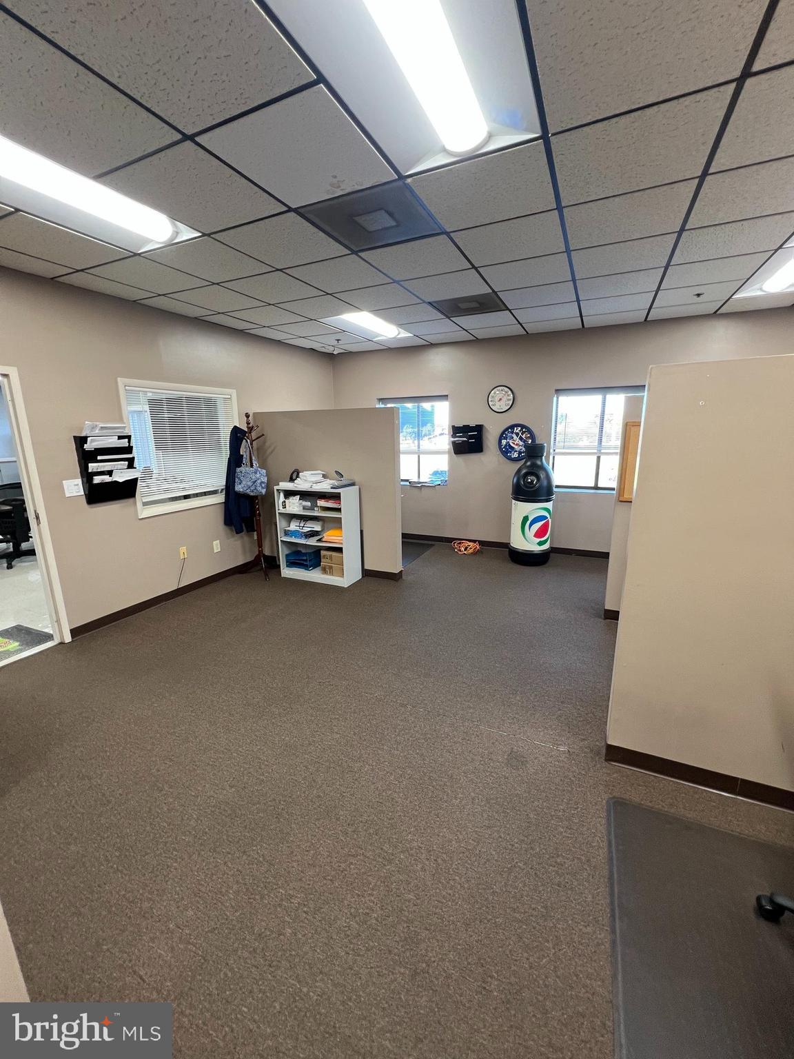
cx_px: 397
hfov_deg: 89.9
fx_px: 398
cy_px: 530
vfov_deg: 106.2
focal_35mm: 13
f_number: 1.8
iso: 200
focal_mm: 1.57
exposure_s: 1/99
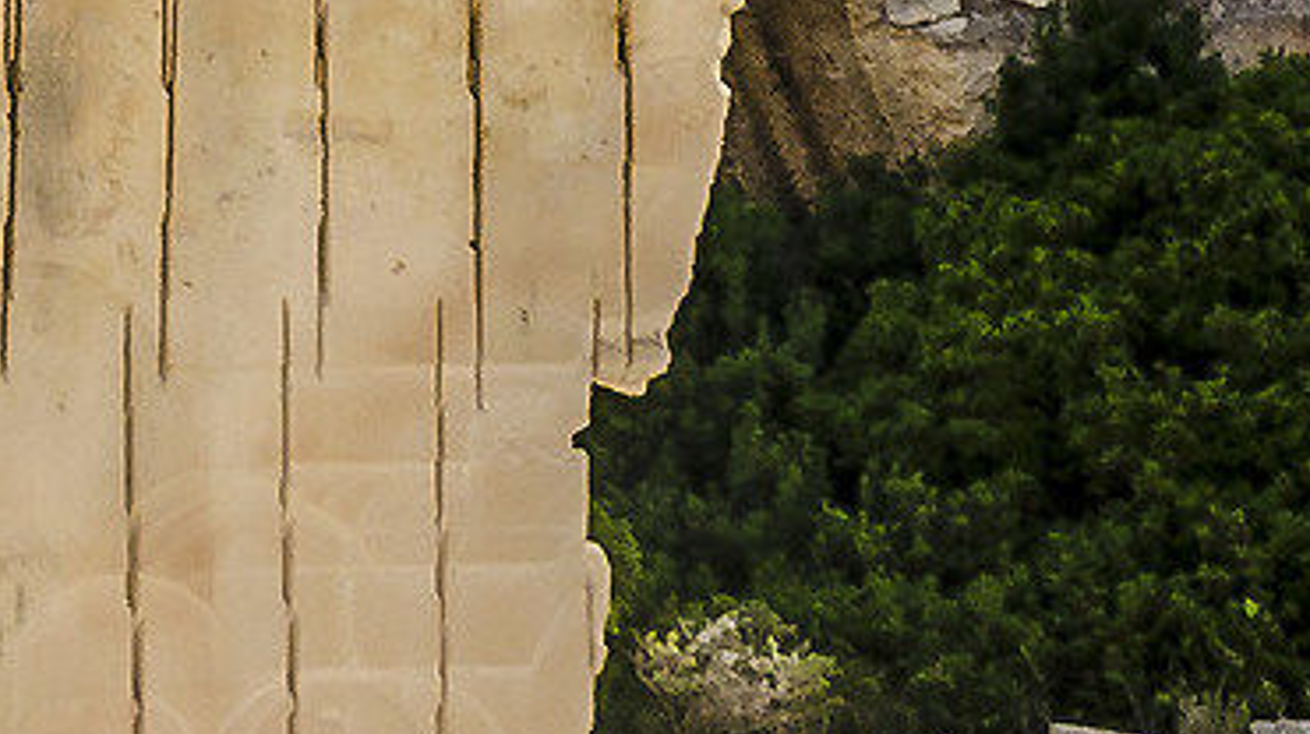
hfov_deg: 8.1
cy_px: -393
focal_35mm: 264
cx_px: 18
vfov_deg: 4.6
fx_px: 9163
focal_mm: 26
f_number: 11
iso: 100
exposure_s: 1/125
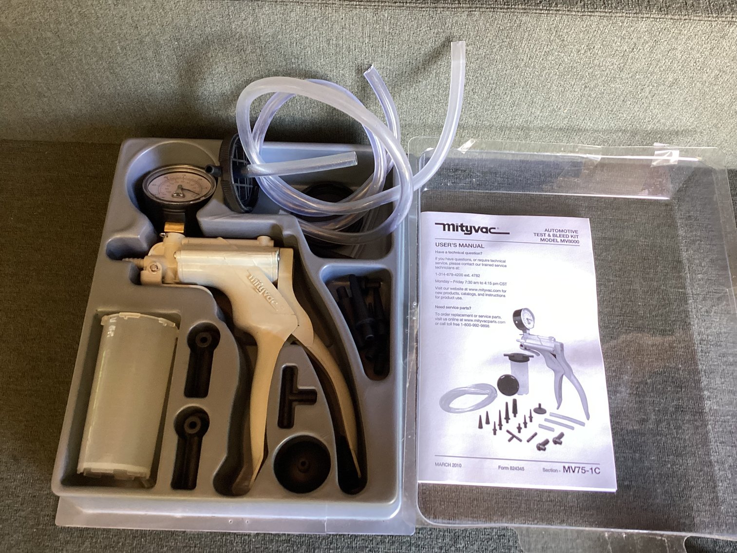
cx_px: 368
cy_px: 276
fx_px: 660
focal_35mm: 31
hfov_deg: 58.3
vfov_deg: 45.4
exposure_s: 1/50
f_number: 2.4
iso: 160
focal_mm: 3.3
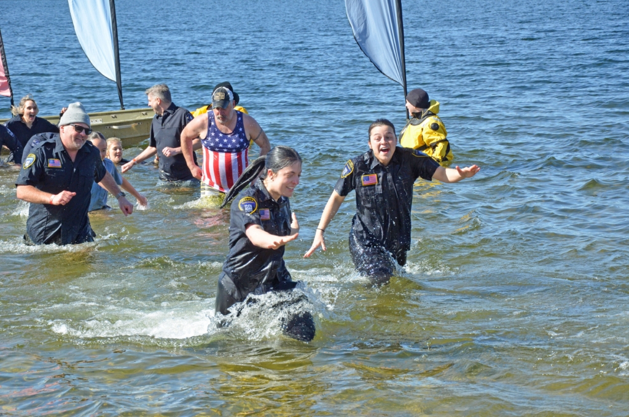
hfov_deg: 18.2
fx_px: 1961
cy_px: 208
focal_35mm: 112
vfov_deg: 12.1
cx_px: 314
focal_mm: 75
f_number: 8
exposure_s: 1/1000
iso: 640
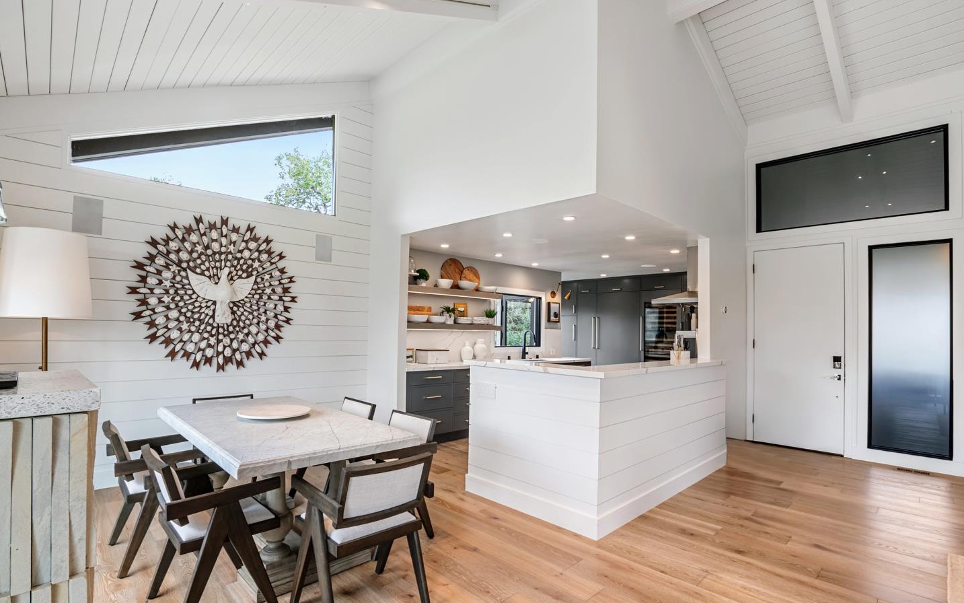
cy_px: 311
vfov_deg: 71.3
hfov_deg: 97.8
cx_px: 472
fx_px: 420
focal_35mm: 16
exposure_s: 1.3
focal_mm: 10
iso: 125
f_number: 9
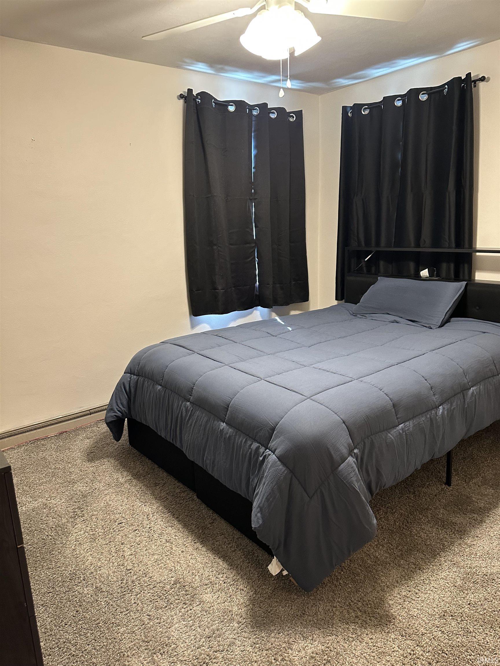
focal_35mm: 24
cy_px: 333
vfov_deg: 71.6
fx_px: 462
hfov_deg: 56.8
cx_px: 250
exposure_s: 1/60
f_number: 1.78
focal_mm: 6.86
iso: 400
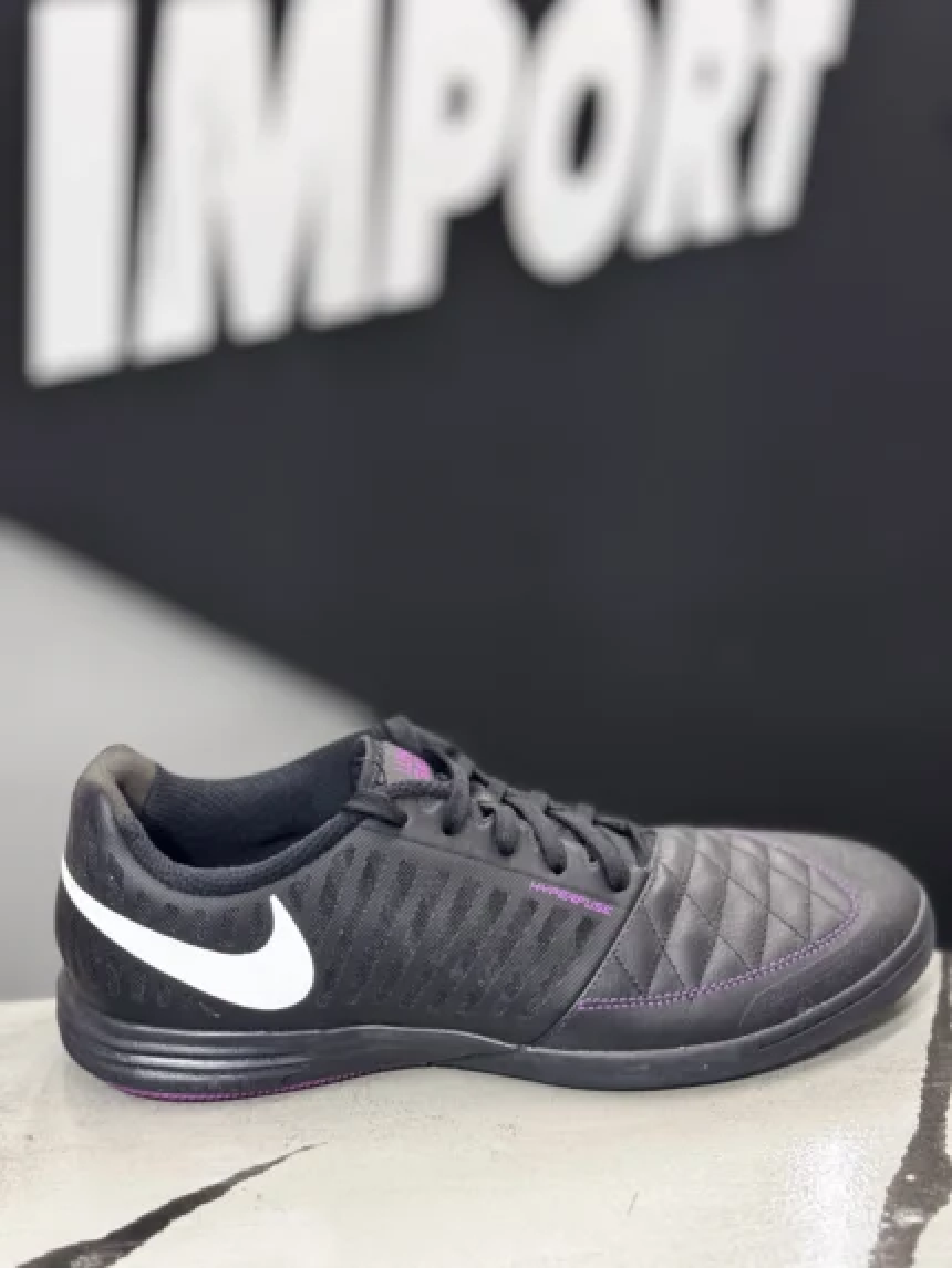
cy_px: 634
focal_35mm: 48
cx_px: 476
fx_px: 1759
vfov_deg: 39.6
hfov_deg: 30.3
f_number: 1.78
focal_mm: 6.76
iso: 500
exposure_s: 1/40
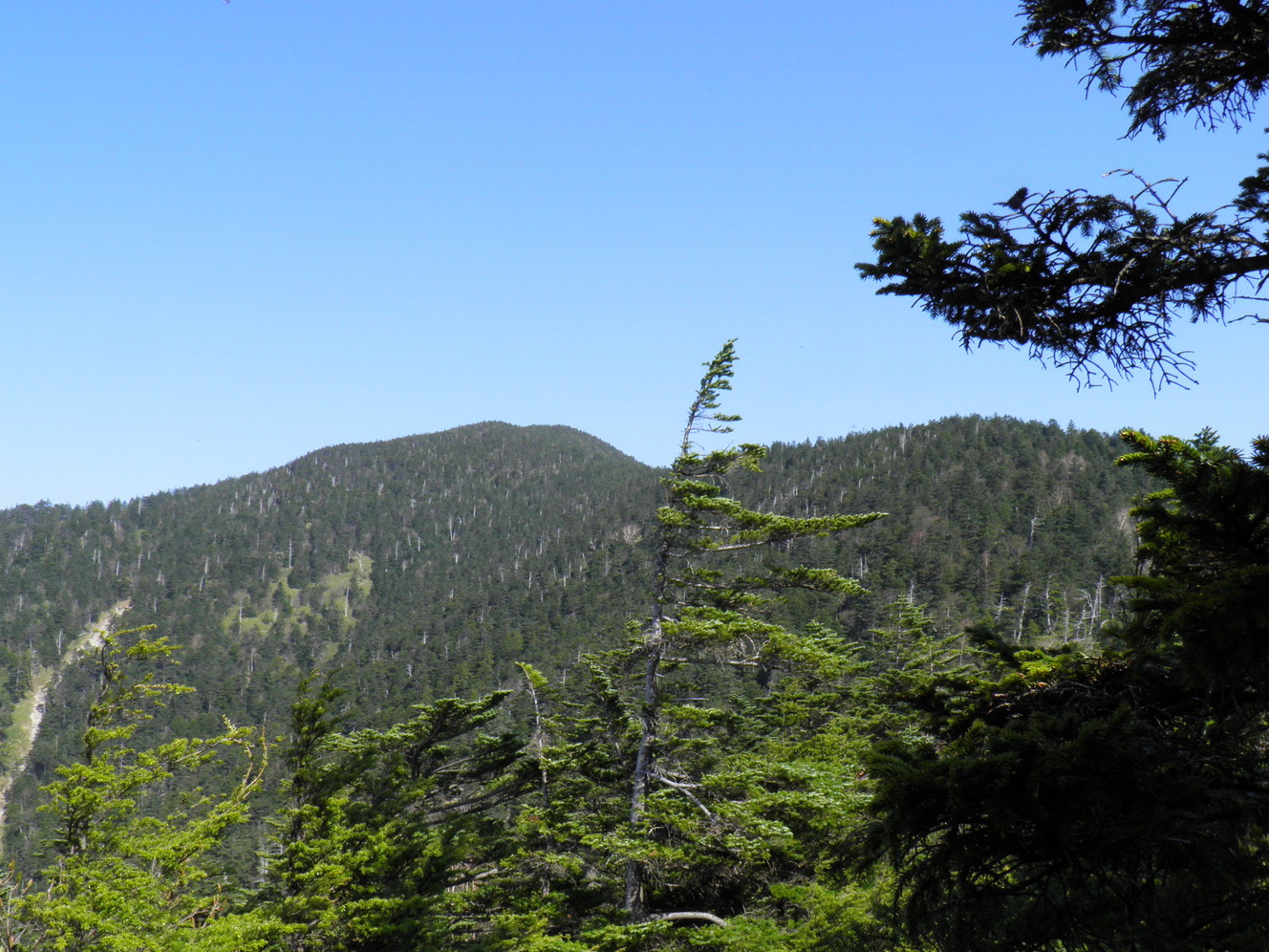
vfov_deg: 39.7
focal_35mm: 36
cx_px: 582
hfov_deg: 51.3
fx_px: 1320
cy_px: 495
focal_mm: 4.9
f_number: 5.7
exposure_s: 1/200
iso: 50
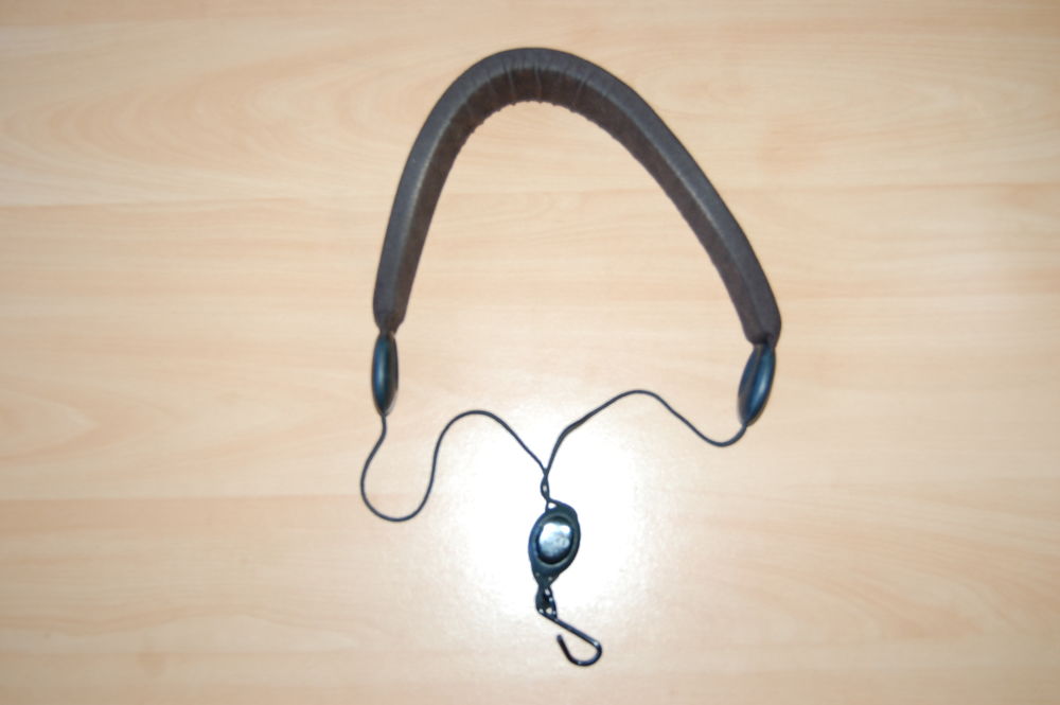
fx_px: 1059
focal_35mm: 36
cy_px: 352
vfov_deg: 36.8
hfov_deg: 53.2
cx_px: 530
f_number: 4
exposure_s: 1/60
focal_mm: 24
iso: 400
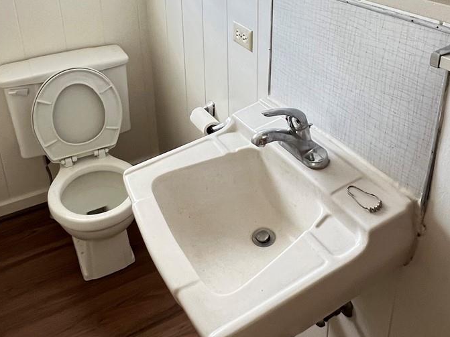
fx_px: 403
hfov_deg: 58.3
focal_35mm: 31
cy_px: 48
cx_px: 206
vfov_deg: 42.5
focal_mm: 1.57
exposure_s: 1/80
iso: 250
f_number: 1.8
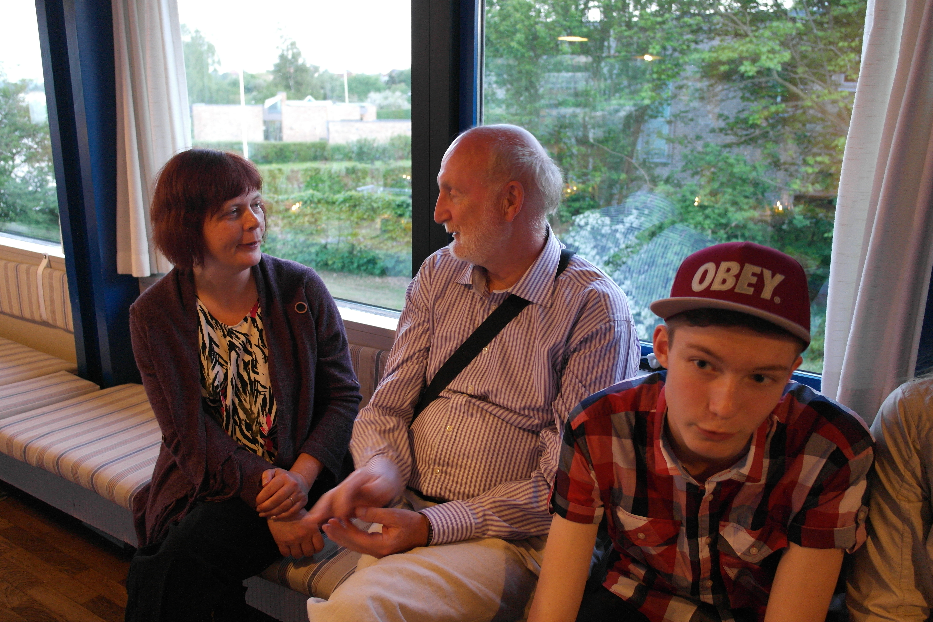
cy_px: 311
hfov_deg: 61.9
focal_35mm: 30
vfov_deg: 43.6
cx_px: 466
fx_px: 777
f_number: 3.5
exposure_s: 1/20
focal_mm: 20
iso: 800
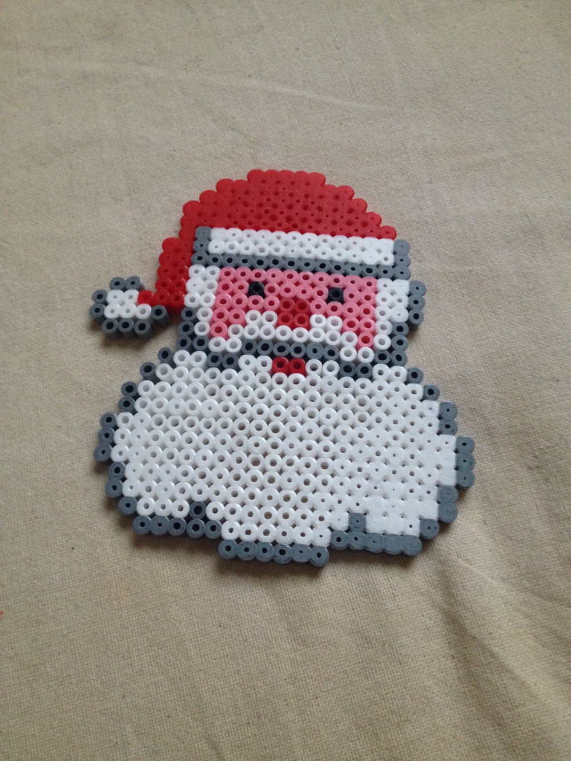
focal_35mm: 35
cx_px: 286
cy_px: 380
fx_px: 770
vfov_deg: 52.6
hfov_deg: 40.7
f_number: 2.4
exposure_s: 1/20
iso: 160
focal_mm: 4.28
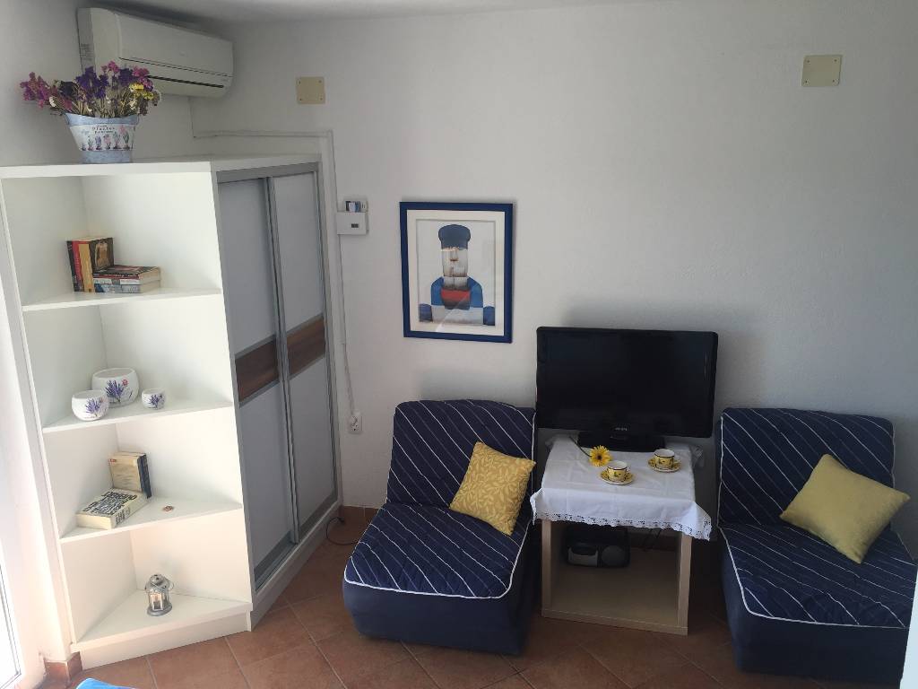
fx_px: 769
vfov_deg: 48.2
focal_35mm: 29
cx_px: 459
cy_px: 344
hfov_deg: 61.7
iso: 32
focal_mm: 4.15
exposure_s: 1/170
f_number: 2.2
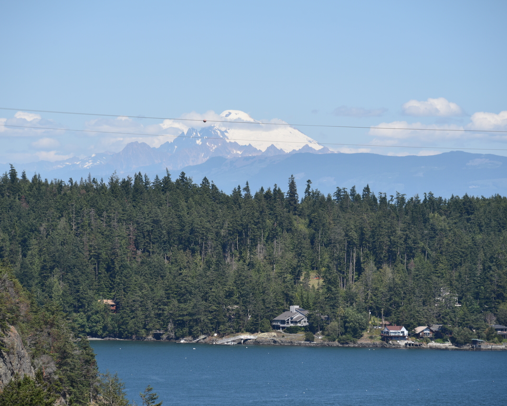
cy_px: 204
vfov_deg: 7.2
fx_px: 3225
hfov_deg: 9.0
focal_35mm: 215
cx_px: 245
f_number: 7.1
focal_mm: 190
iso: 100
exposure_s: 1/400
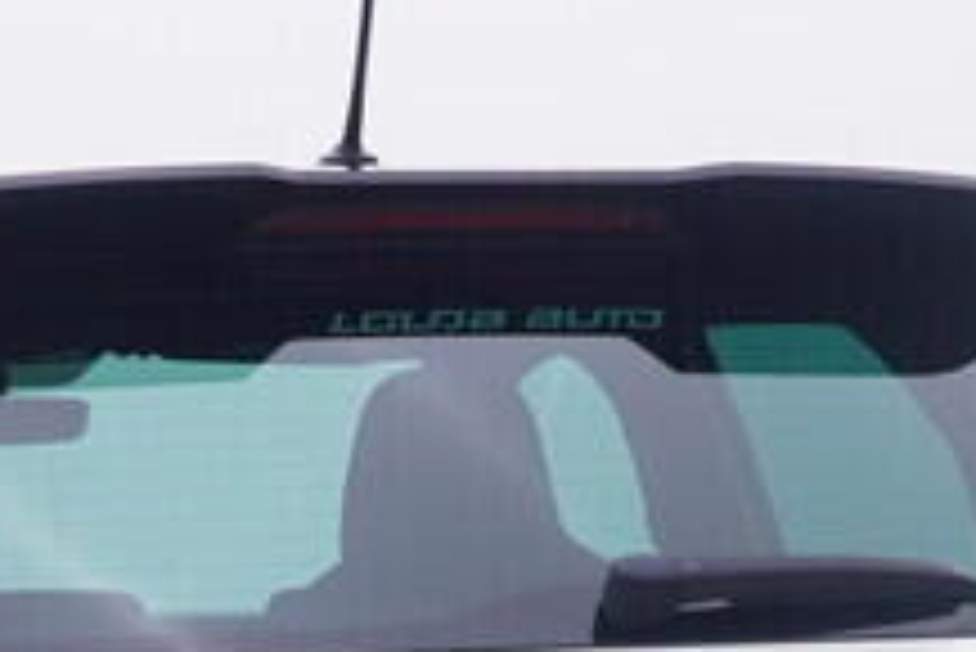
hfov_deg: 13.7
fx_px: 4051
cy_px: 958
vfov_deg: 9.0
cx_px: 234
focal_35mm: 149
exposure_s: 1/80
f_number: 5
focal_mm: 15
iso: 200
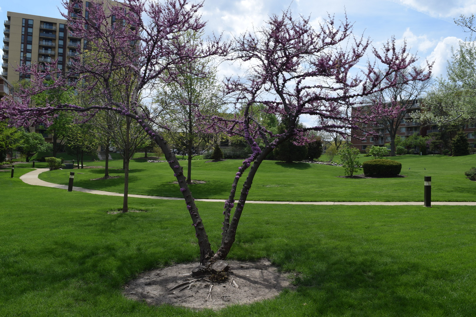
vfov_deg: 47.9
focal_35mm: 27
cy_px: 158
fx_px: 357
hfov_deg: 67.4
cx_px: 238
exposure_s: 1/320
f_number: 9
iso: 200
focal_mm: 18
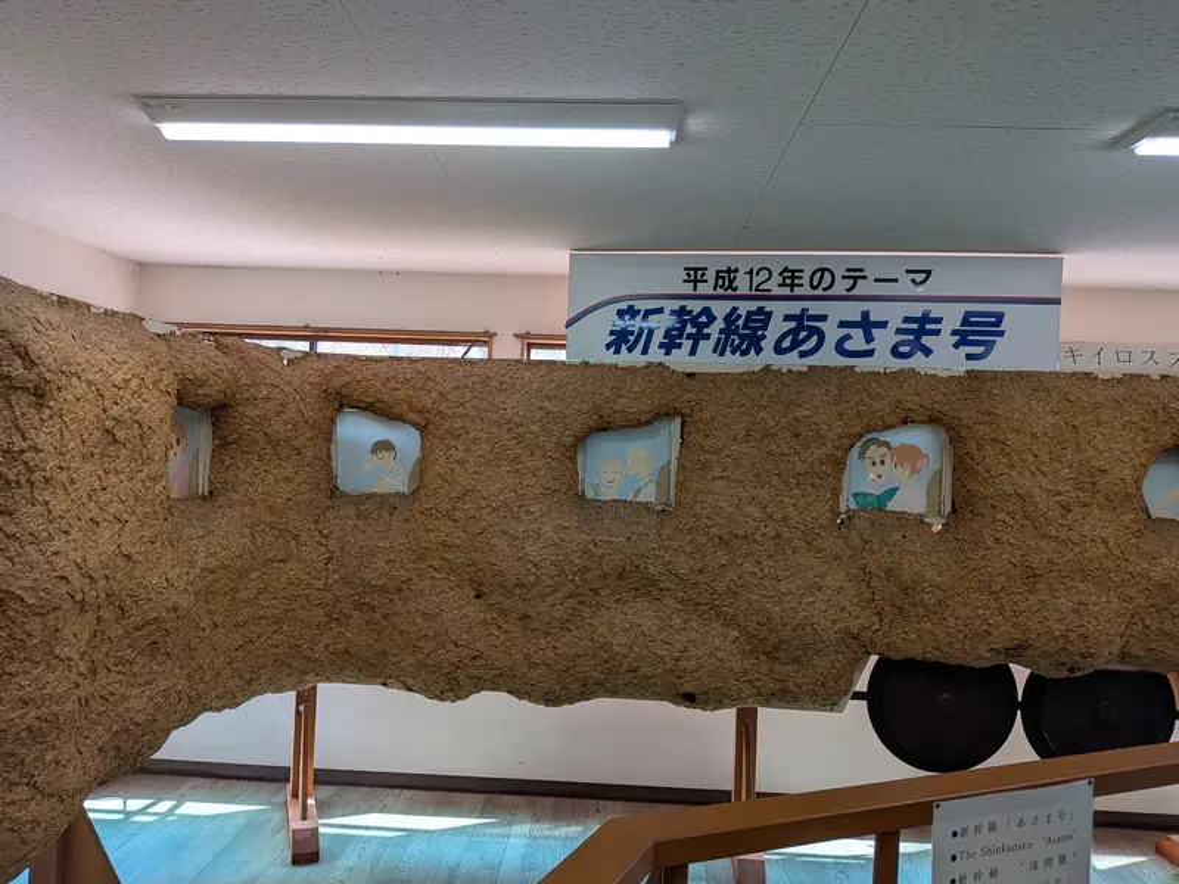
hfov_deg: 71.6
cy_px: 442
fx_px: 817
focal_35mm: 24
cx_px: 590
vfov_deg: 56.8
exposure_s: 1/150
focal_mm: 4.53
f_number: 1.7
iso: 35
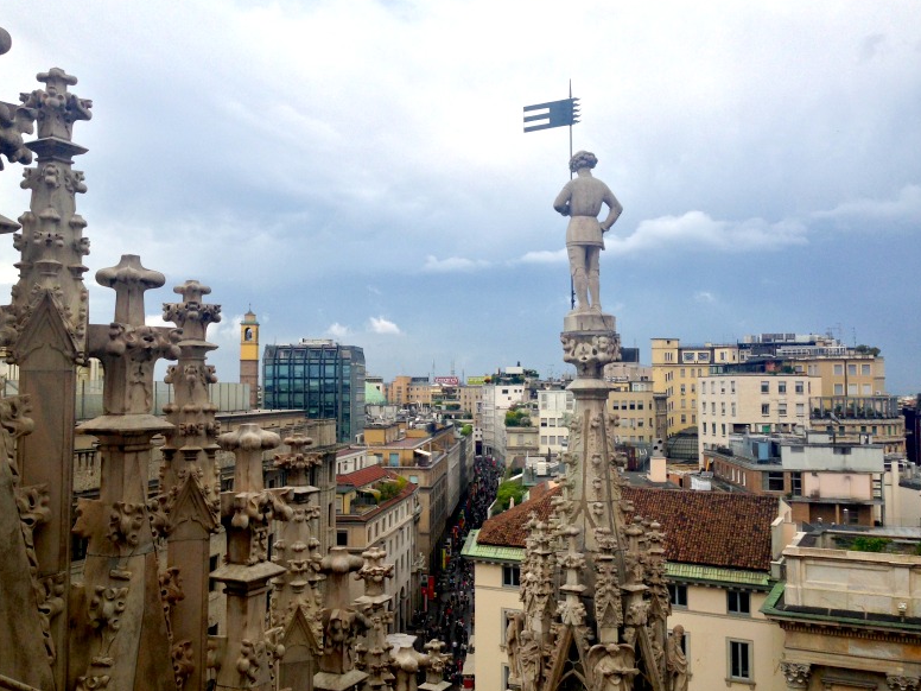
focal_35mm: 34
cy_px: 338
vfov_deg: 41.8
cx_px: 450
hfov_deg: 54.0
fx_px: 905
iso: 50
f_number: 2.4
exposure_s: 1/2088
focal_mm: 4.12
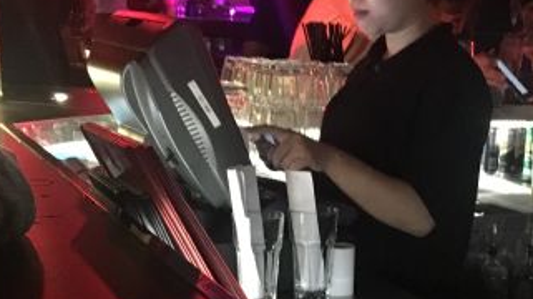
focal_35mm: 69
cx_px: 386
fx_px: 974
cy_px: 316
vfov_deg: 17.0
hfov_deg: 30.2
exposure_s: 1/17
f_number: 2.2
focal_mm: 4.15
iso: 800
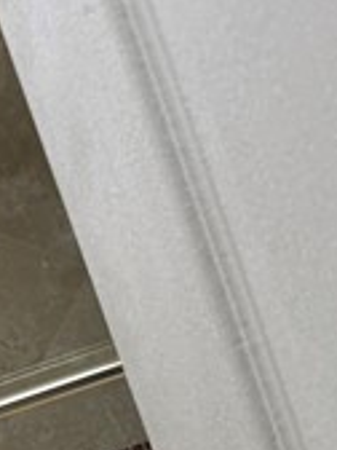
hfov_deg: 7.9
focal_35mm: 146
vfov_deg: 12.9
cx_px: -842
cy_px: 635
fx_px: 1895
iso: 64
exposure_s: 1/145
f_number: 1.78
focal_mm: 6.76
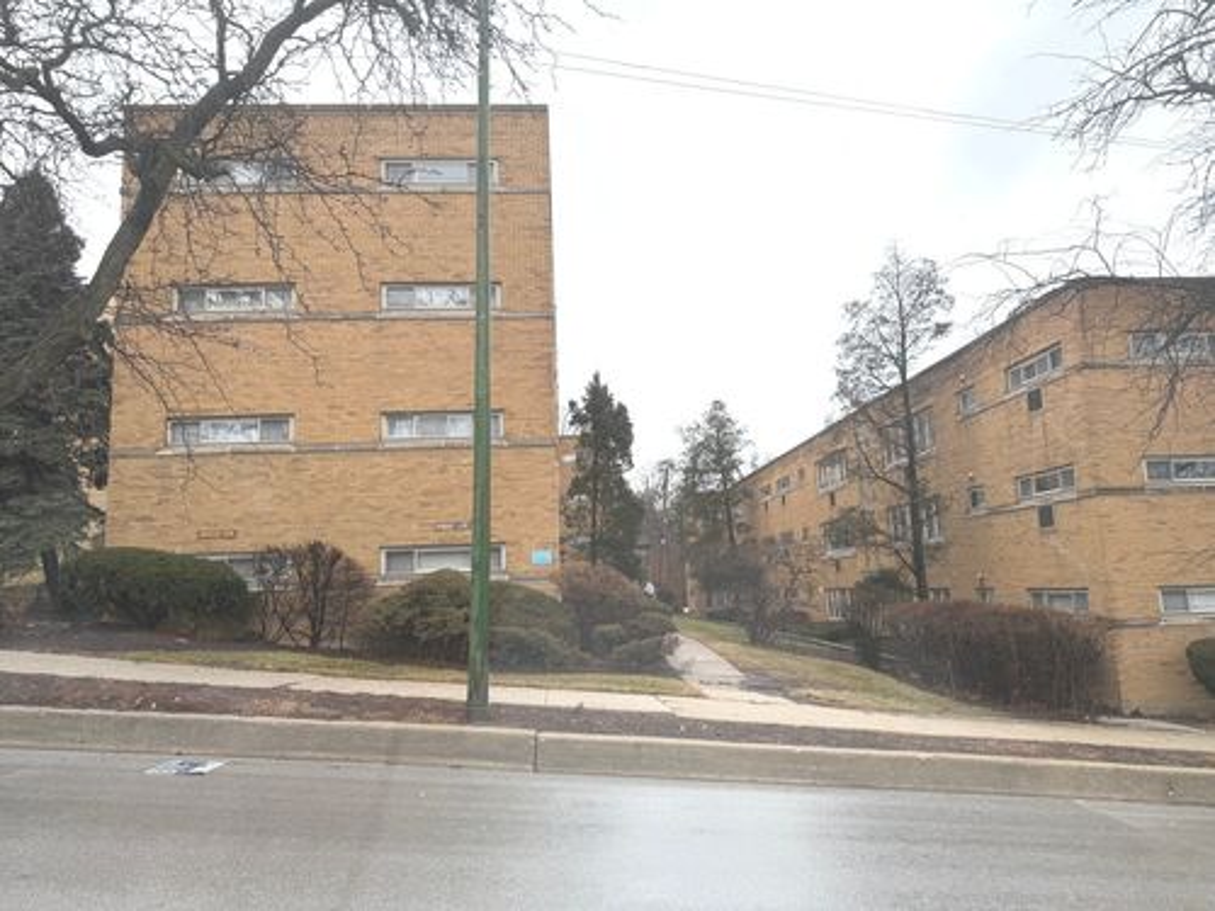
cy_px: 456
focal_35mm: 24
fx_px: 842
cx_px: 608
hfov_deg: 71.6
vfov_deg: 56.8
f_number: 1.78
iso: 80
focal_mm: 6.76
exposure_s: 1/1337
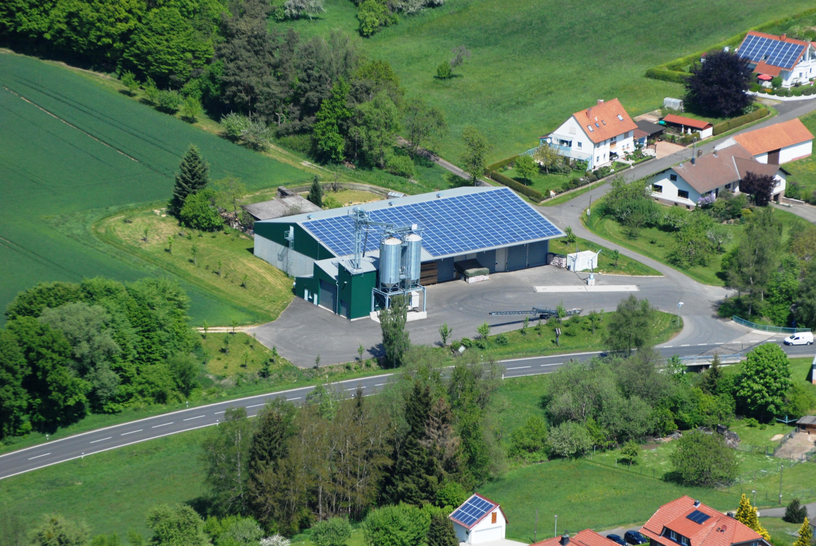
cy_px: 273
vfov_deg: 6.3
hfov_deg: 9.5
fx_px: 4936
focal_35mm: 218
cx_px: 408
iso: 320
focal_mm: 145
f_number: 5.6
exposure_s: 1/2000
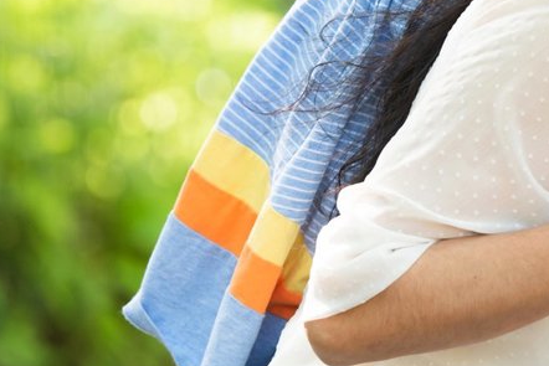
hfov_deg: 3.8
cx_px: 662
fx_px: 8283
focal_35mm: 543
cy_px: -97
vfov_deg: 2.5
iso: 500
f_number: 4.5
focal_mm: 200
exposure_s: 1/400
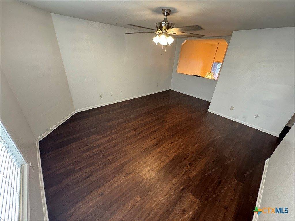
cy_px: 110
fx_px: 119
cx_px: 148
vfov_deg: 85.7
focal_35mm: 14
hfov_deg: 102.1
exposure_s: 1/60
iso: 320
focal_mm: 2.22
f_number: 2.2
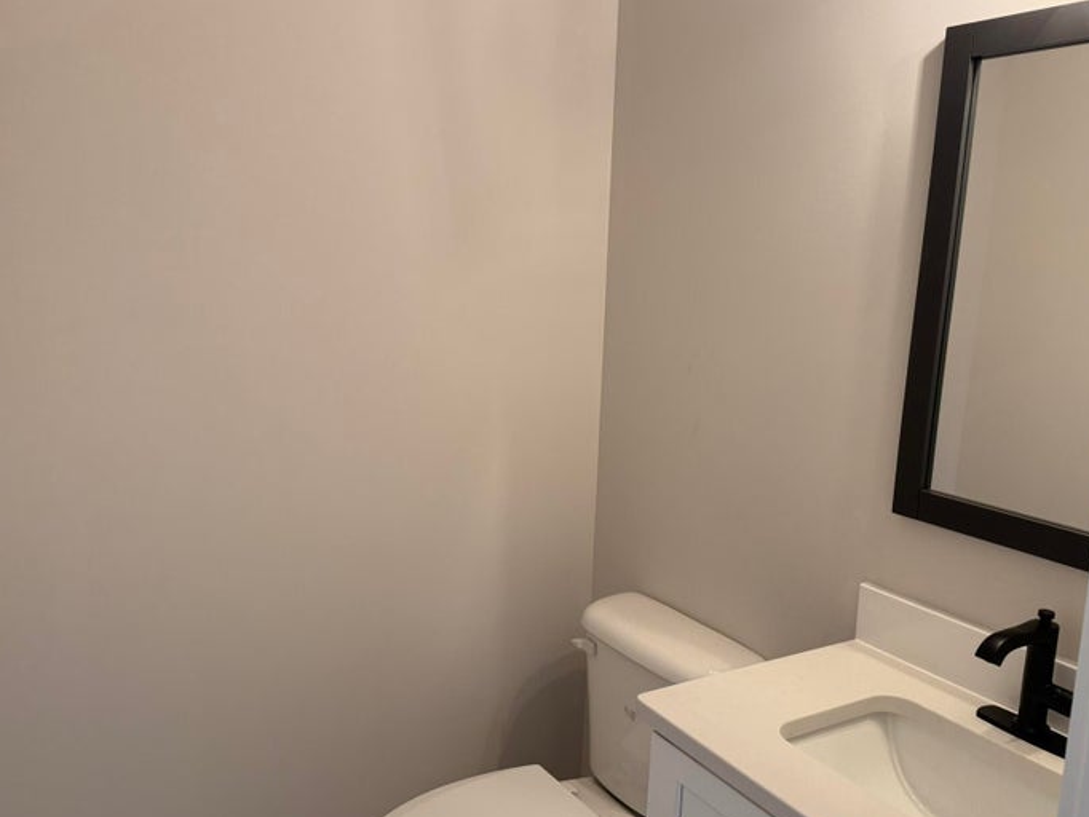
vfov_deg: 46.8
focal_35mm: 30
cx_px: 641
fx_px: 944
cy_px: 431
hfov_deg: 59.6
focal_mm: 6.76
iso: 160
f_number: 1.78
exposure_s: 1/120
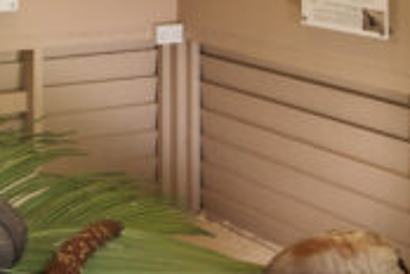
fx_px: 945
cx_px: -75
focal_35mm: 83
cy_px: -141
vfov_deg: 15.2
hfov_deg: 22.6
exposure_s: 1/6
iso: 200
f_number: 11
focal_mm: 14
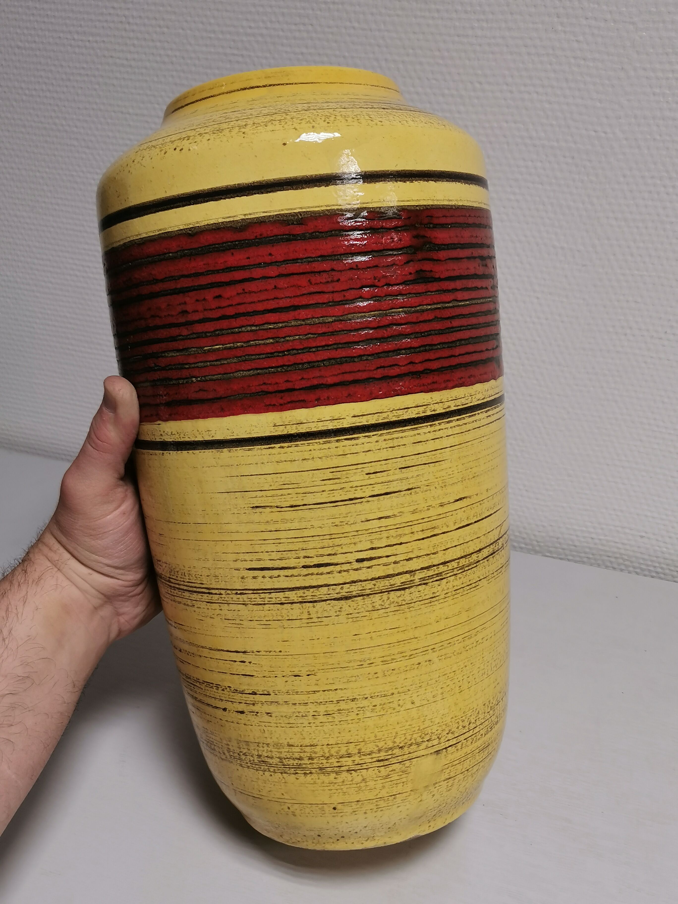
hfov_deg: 39.7
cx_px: 339
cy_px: 452
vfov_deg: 51.4
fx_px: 940
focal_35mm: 36
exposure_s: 1/69
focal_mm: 5.58
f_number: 1.8
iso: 64
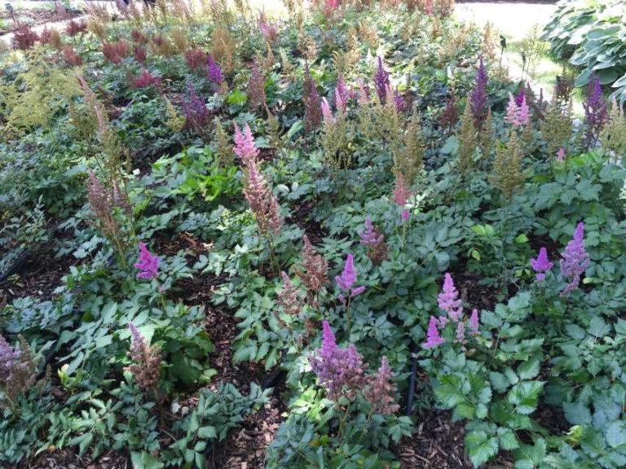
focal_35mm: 29
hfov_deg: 61.7
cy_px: 234
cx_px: 313
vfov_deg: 48.2
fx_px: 524
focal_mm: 4.15
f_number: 2.2
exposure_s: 1/120
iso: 40
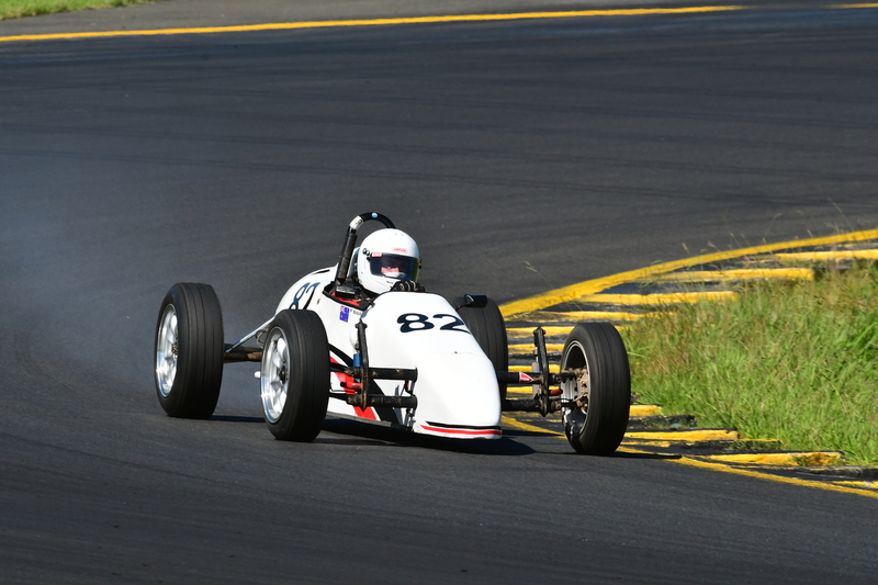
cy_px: 292
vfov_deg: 2.1
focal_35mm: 660
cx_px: 439
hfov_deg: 3.1
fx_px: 16092
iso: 400
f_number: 11
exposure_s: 1/640
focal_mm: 440
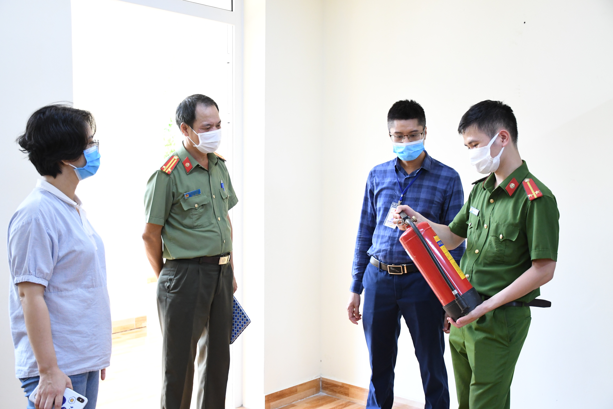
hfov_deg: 43.6
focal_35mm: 45
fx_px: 766
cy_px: 204
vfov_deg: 29.9
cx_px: 306
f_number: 5
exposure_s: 1/200
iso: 2500
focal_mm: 30
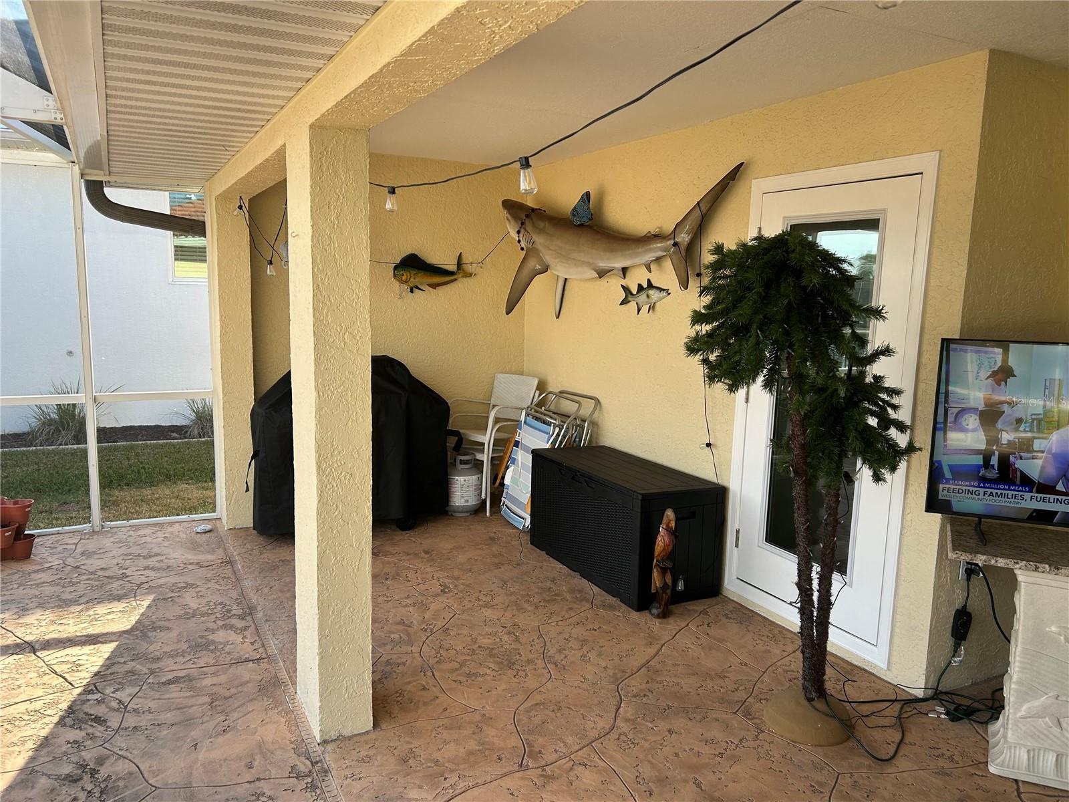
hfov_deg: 67.3
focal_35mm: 26
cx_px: 534
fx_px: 803
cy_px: 401
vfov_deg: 53.1
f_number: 1.5
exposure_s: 1/395
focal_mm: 5.7
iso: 50
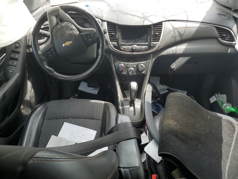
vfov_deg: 53.1
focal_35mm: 26
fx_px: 179
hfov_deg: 67.3
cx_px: 119
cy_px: 90
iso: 50
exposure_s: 1/312
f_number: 1.5
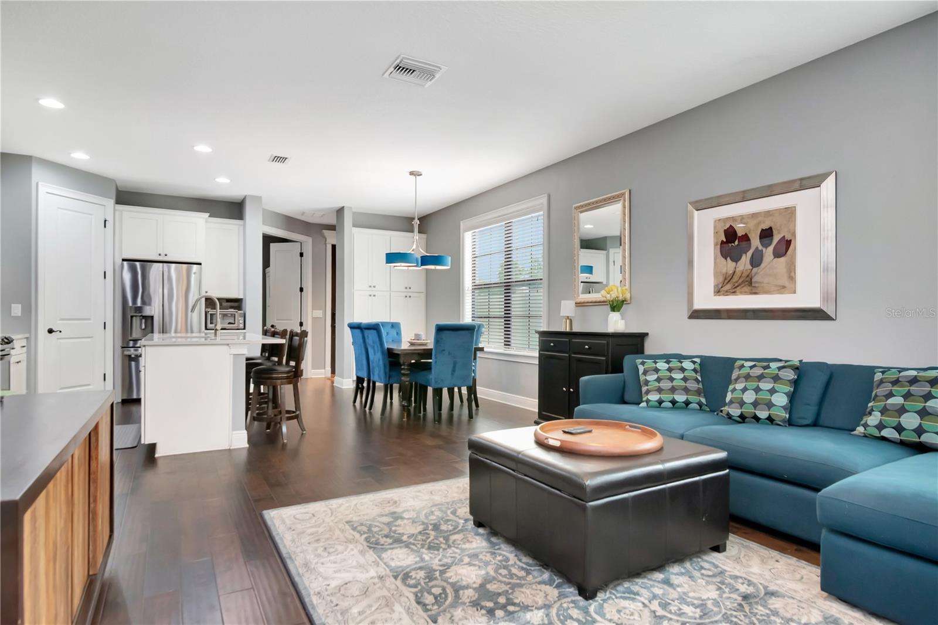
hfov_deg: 85.4
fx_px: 508
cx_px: 469
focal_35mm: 20
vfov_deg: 63.2
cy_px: 312
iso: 1250
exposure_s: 1/50
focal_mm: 13
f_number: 7.1
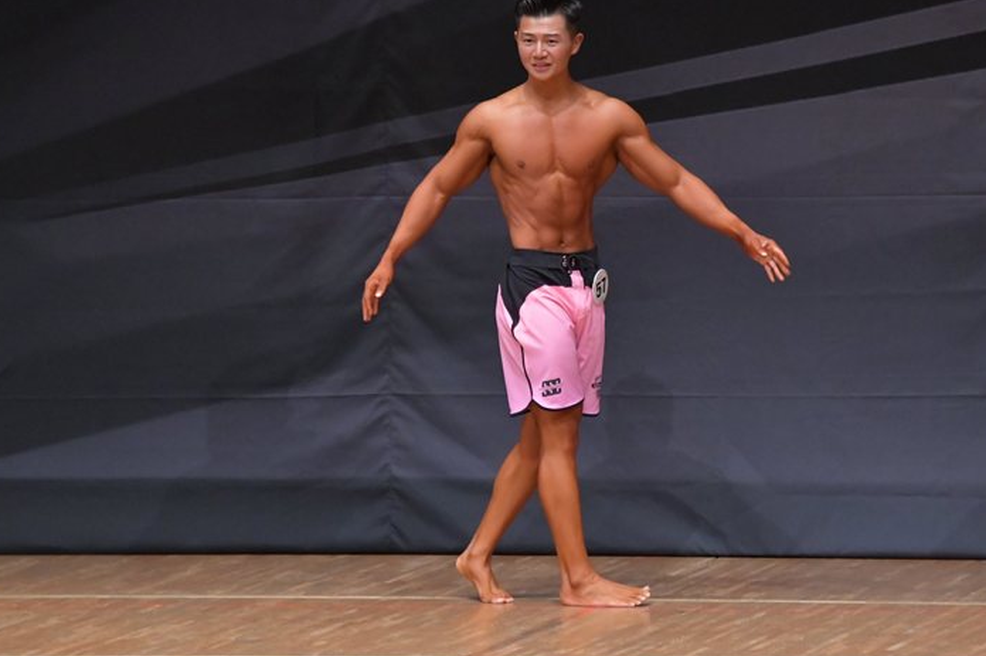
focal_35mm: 351
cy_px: 312
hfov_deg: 5.9
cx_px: 531
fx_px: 9606
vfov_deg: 3.9
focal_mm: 210
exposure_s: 1/400
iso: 6400
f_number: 5.6
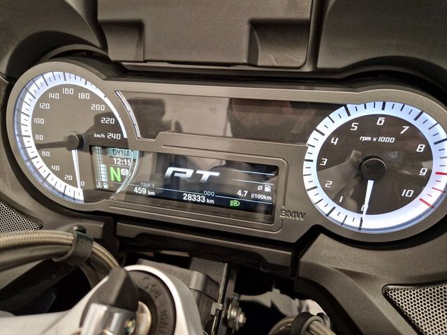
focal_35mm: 23
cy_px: 168
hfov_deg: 73.9
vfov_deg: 58.9
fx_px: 297
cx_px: 224
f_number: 1.8
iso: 500
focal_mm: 5.4
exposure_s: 1/50
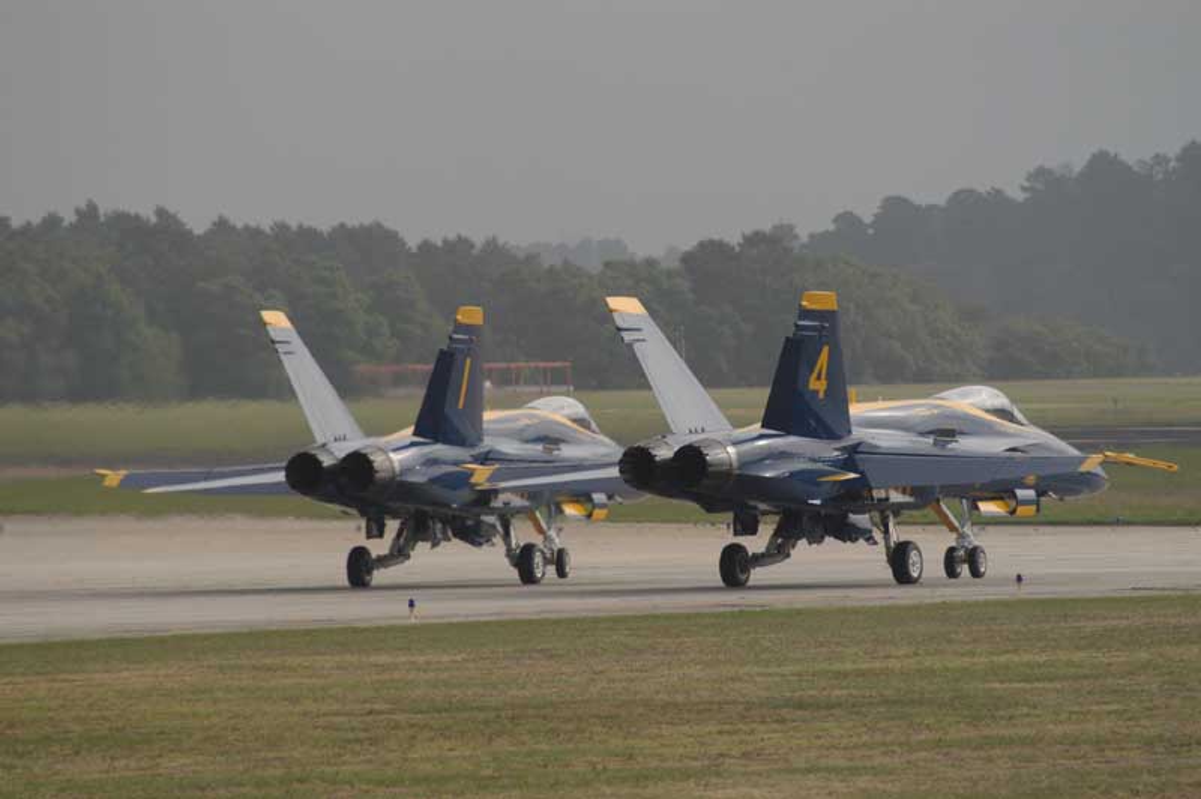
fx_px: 13500
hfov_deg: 5.1
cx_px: 600
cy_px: 400
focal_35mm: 405
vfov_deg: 3.4
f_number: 5.6
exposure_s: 1/2000
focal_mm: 270
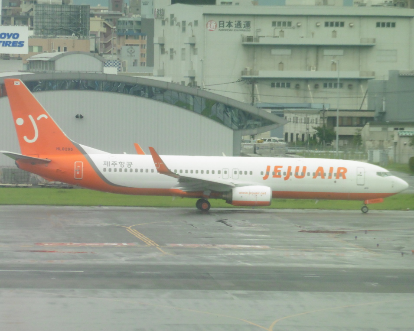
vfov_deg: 3.4
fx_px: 5563
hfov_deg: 4.3
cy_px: 166
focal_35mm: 454
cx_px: 201
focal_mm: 77.4
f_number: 6.2
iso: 400
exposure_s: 1/160
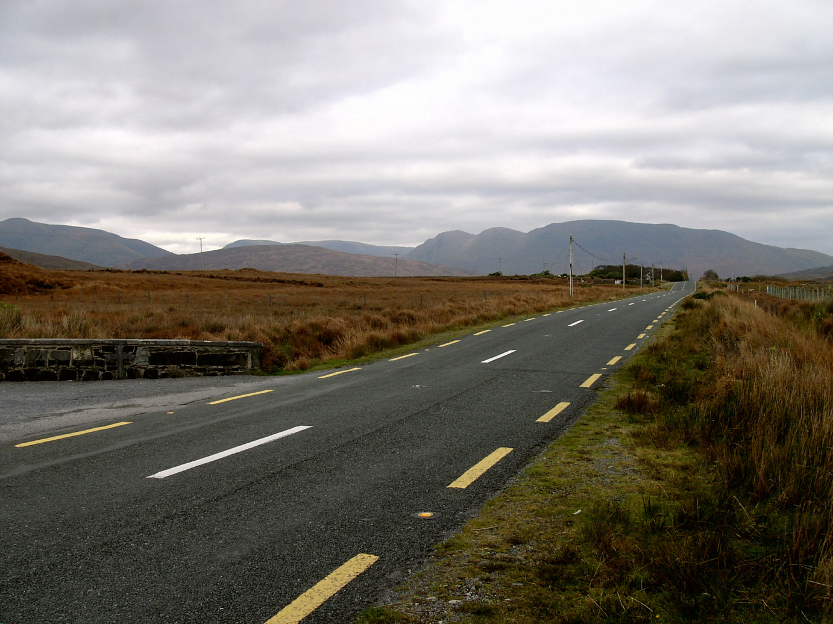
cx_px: 416
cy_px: 312
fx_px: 914
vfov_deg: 37.7
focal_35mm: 38
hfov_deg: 49.0
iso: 50
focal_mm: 6.4
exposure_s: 1/200
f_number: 4
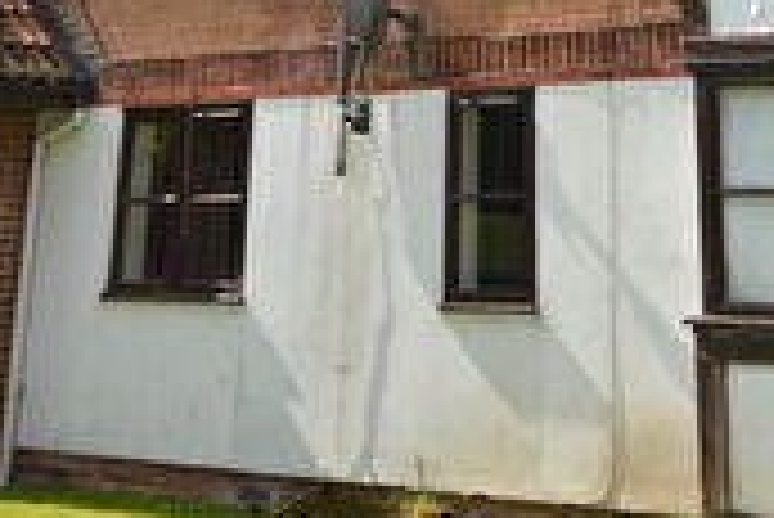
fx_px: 1442
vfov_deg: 17.5
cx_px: 554
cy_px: -333
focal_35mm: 67
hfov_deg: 29.7
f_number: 9
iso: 100
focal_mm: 11
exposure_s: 1/200
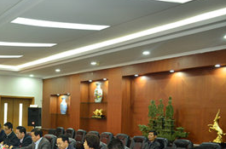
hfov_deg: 36.4
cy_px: 102
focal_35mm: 51
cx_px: 20
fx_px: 319
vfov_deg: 26.1
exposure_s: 1/25
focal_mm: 18
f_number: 4
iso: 640
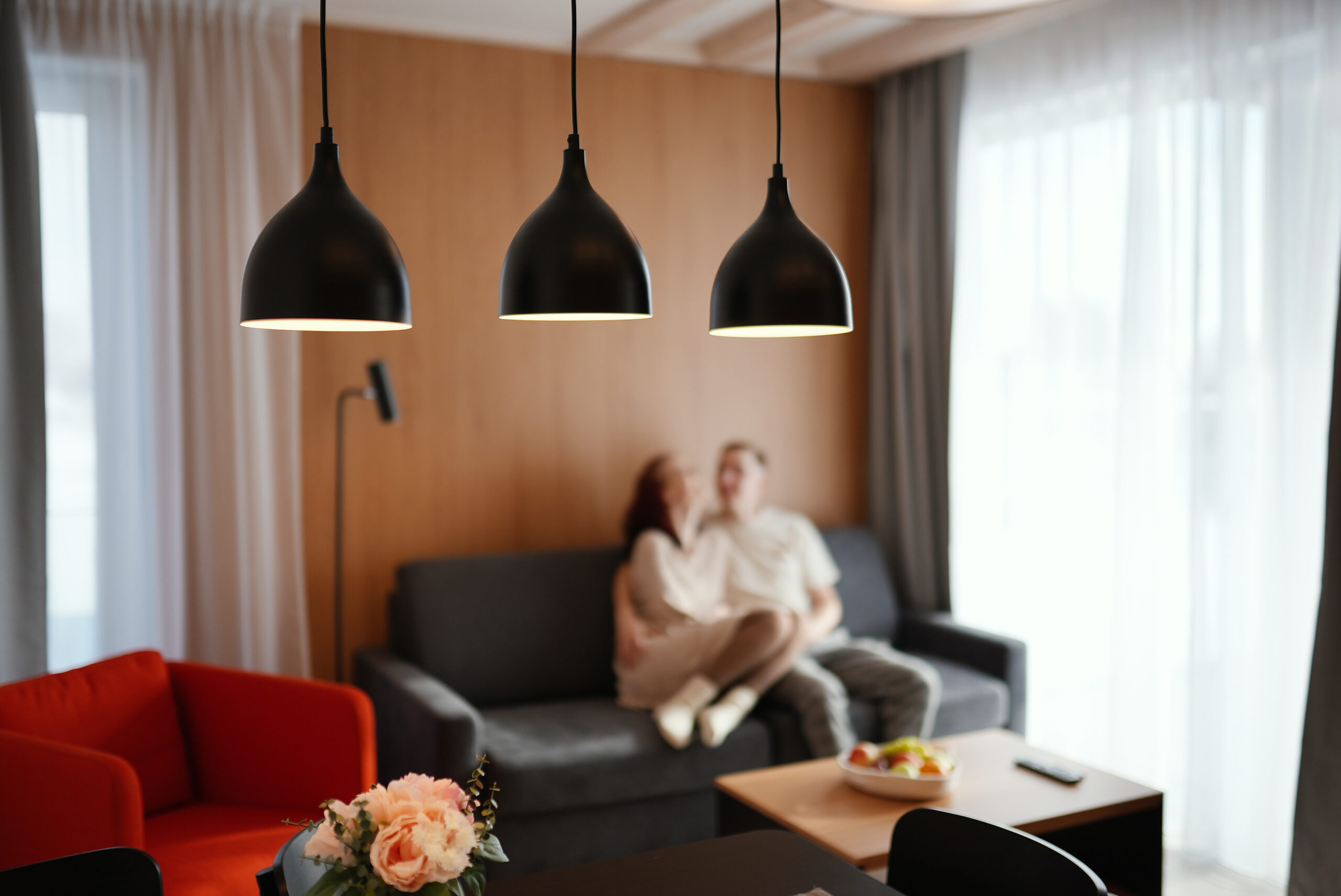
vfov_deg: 37.9
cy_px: 448
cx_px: 670
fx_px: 1304
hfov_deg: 54.4
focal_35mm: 35
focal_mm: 35
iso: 100
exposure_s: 1/1600
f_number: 1.4
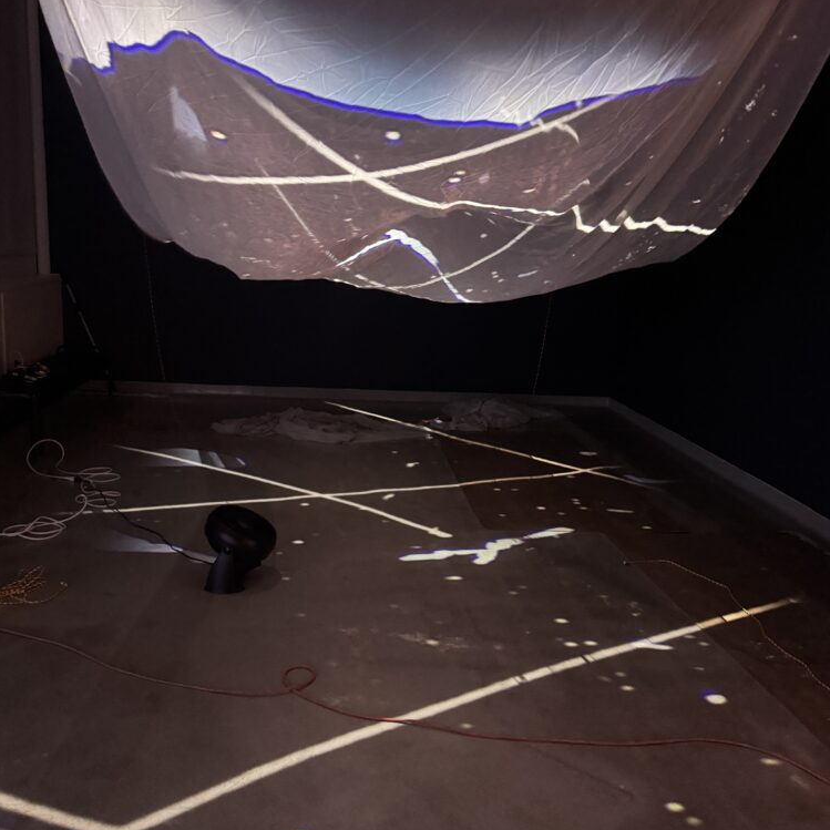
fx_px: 787
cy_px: 414
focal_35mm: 29
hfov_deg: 55.6
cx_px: 422
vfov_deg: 55.6
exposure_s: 1/45
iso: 800
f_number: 1.78
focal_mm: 6.76
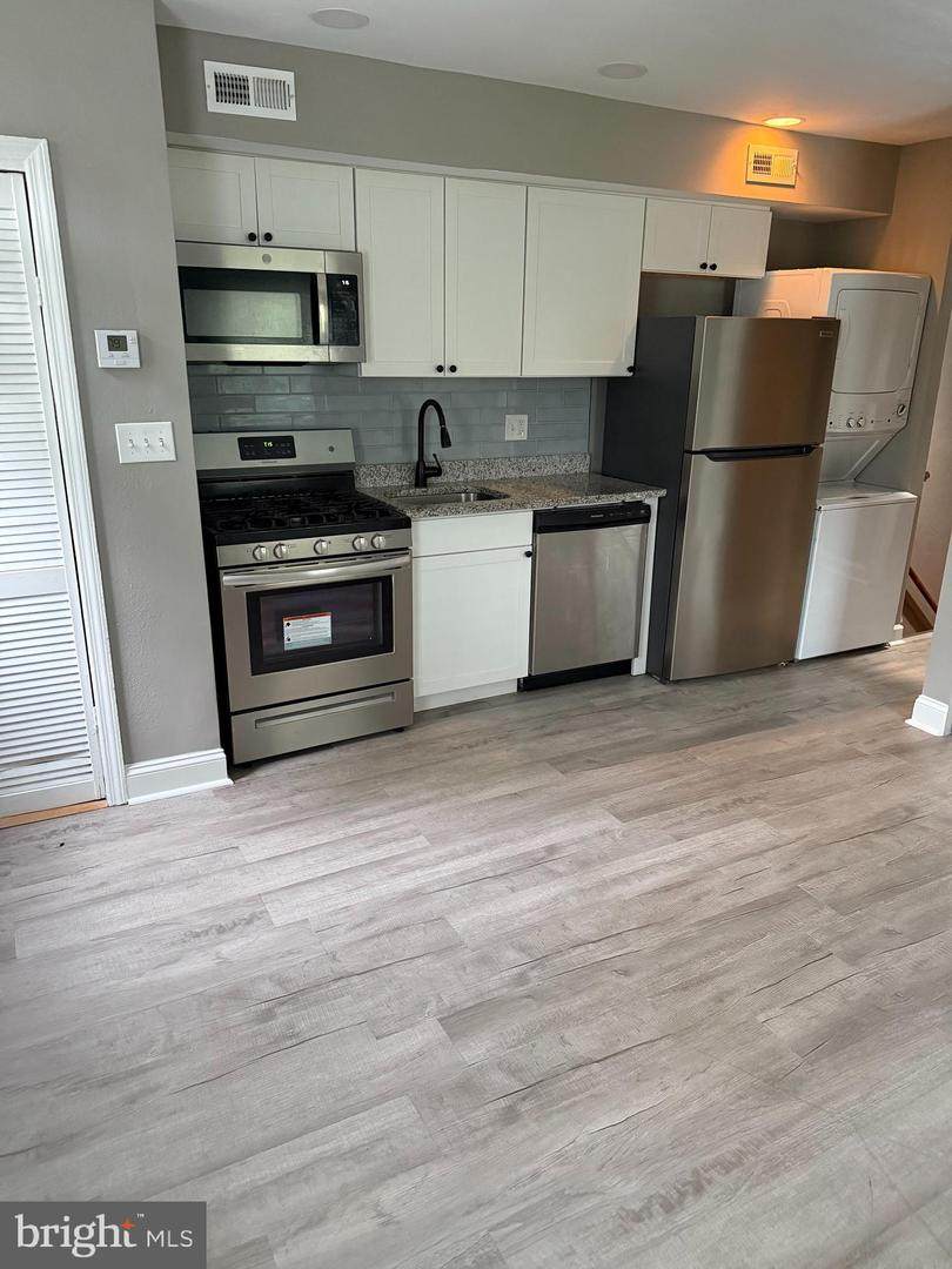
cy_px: 634
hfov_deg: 56.8
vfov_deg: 71.6
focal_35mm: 24
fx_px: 880
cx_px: 476
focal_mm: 6.76
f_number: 1.78
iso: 800
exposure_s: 1/42
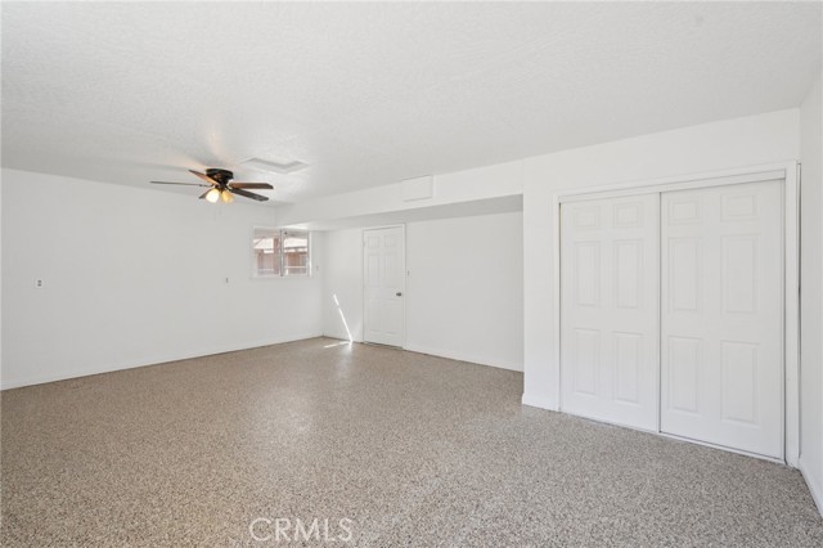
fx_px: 366
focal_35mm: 16
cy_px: 274
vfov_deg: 73.7
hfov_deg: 96.8
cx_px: 412
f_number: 8
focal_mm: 16
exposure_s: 1/30
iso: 400
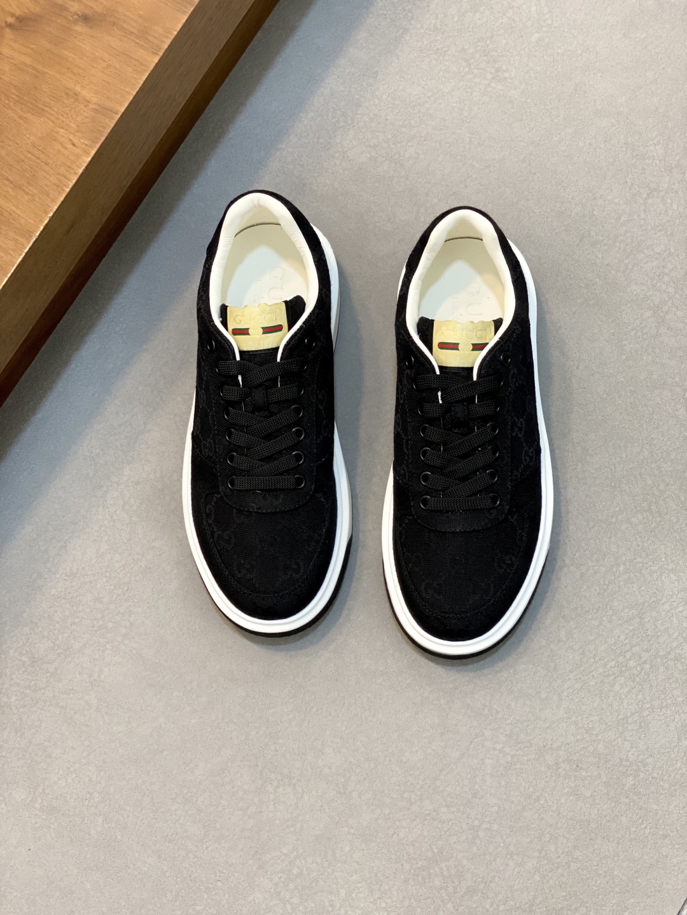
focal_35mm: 52
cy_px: 458
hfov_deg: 28.0
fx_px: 1376
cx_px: 344
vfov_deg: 36.8
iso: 160
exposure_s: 1/100
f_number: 2
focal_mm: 6
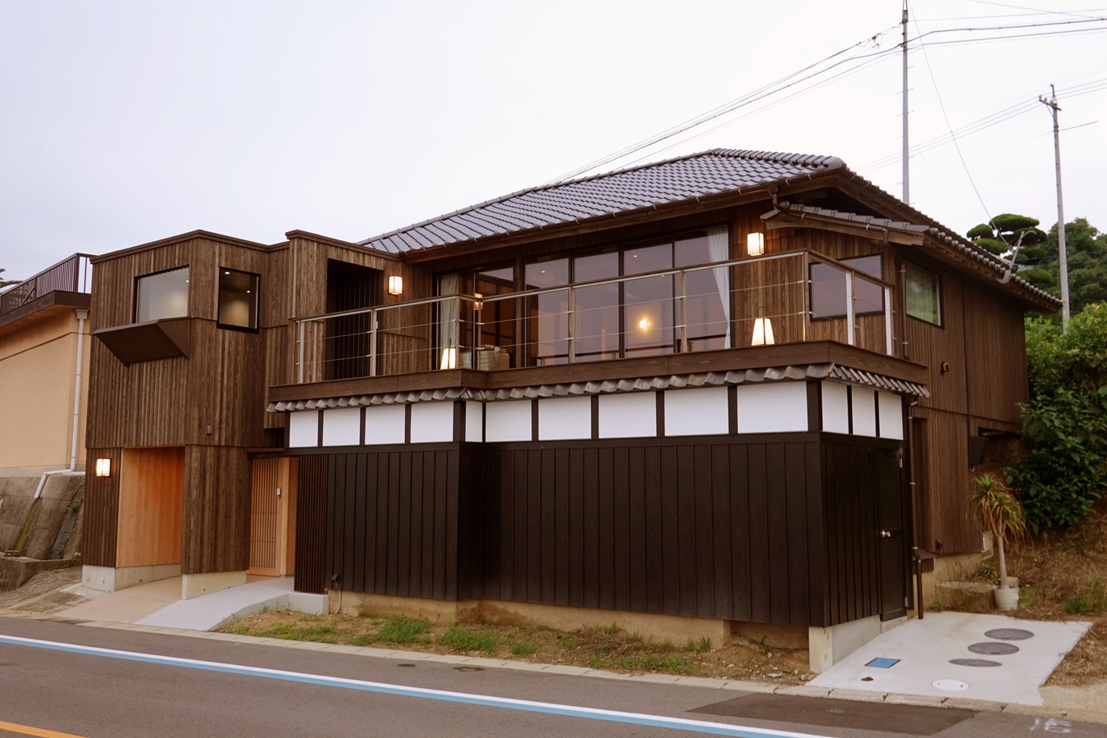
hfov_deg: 55.8
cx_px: 554
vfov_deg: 38.9
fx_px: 1045
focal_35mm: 34
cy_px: 369
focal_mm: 12.51
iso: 250
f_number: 3.5
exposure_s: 1/40
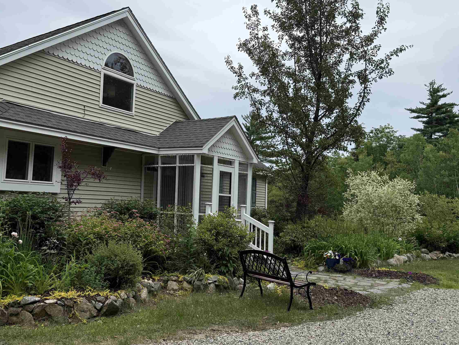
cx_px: 186
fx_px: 438
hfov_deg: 55.0
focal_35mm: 33
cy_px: 161
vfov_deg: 42.9
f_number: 1.78
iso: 80
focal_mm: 6.76
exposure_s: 1/4673
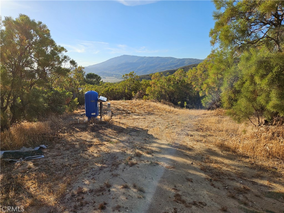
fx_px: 189
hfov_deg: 73.9
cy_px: 106
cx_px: 142
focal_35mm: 23
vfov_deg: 58.9
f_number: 1.8
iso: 25
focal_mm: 5.4
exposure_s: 1/1509
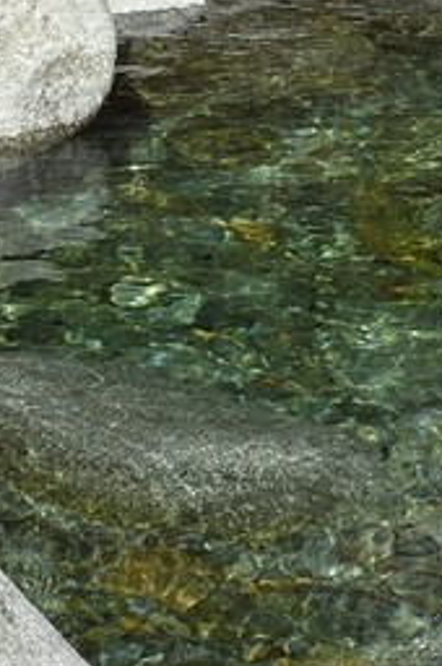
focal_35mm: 150
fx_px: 2770
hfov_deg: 9.0
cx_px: 511
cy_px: -819
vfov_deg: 11.7
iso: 200
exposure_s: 1/200
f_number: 13
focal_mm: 24
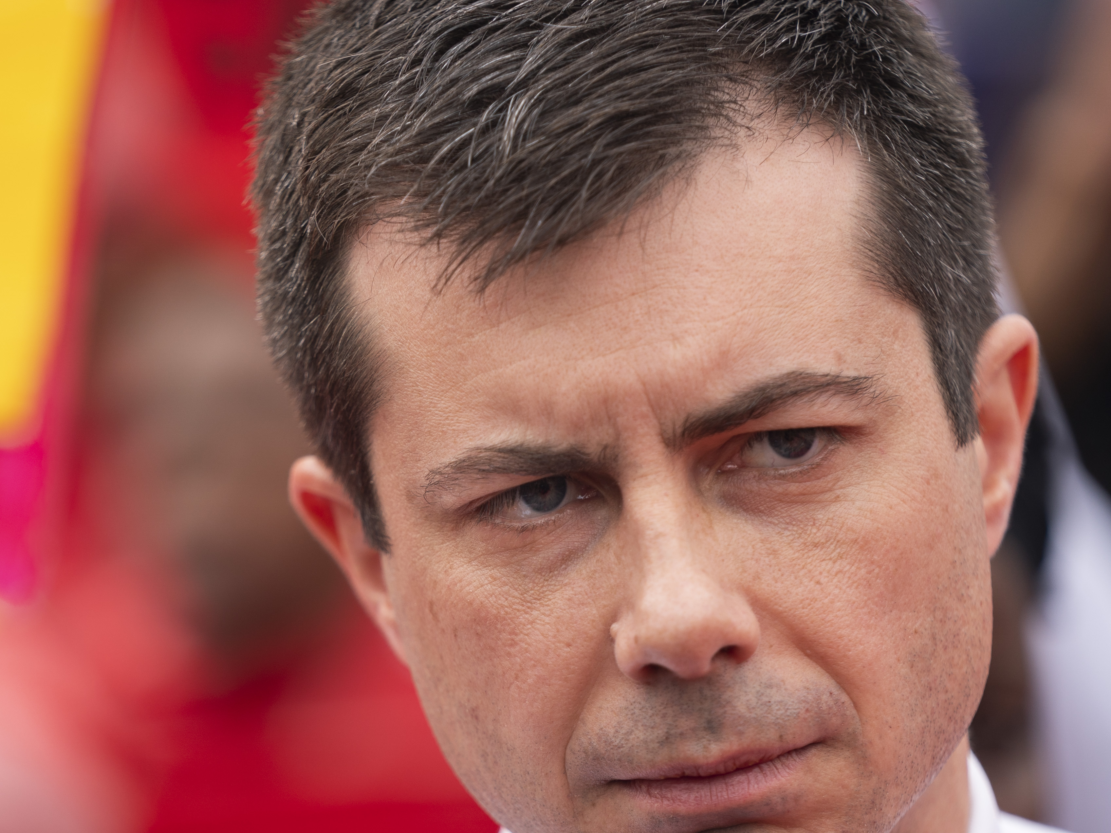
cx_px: 472
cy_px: 609
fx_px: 10913
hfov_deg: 5.8
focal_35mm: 340
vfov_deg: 4.4
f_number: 2.8
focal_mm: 200
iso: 100
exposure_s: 1/800
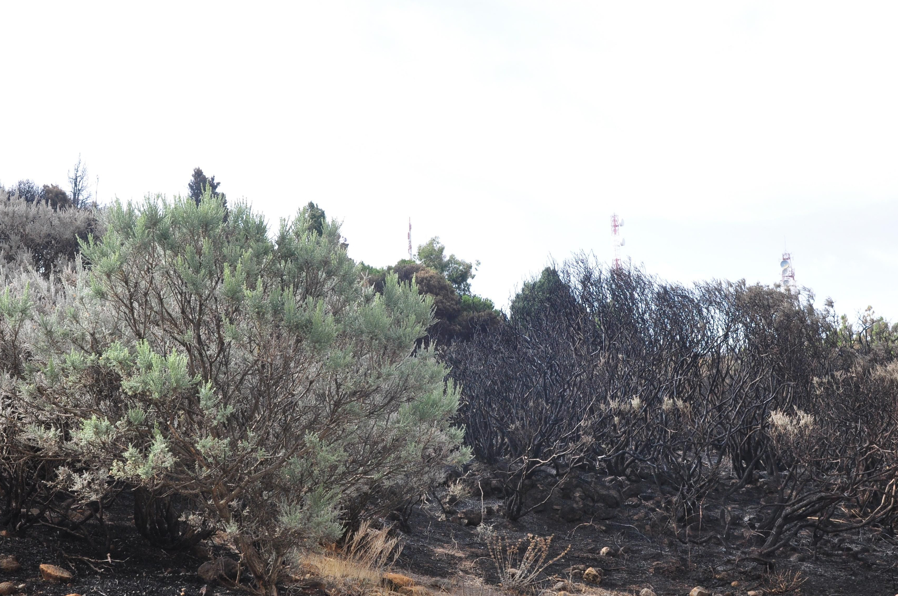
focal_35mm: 45
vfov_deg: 29.8
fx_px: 1121
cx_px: 470
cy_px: 320
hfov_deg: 43.6
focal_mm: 24
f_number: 9
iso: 400
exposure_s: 1/250
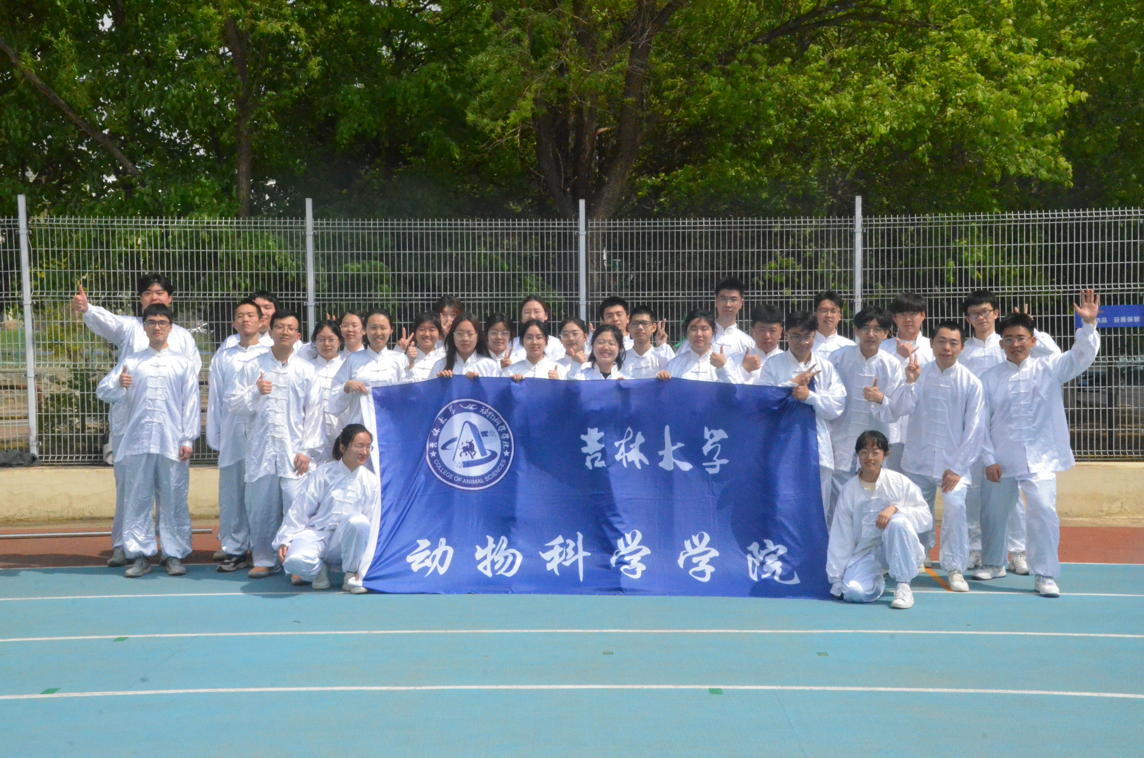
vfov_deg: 29.7
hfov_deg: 43.7
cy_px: 379
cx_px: 572
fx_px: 1427
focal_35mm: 45
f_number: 22
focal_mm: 30
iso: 6400
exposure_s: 1/2000
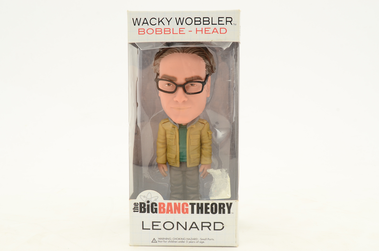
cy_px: 126
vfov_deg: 28.0
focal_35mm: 48
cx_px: 190
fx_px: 504
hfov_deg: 41.2
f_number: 13
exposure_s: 1/60
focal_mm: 32
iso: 320
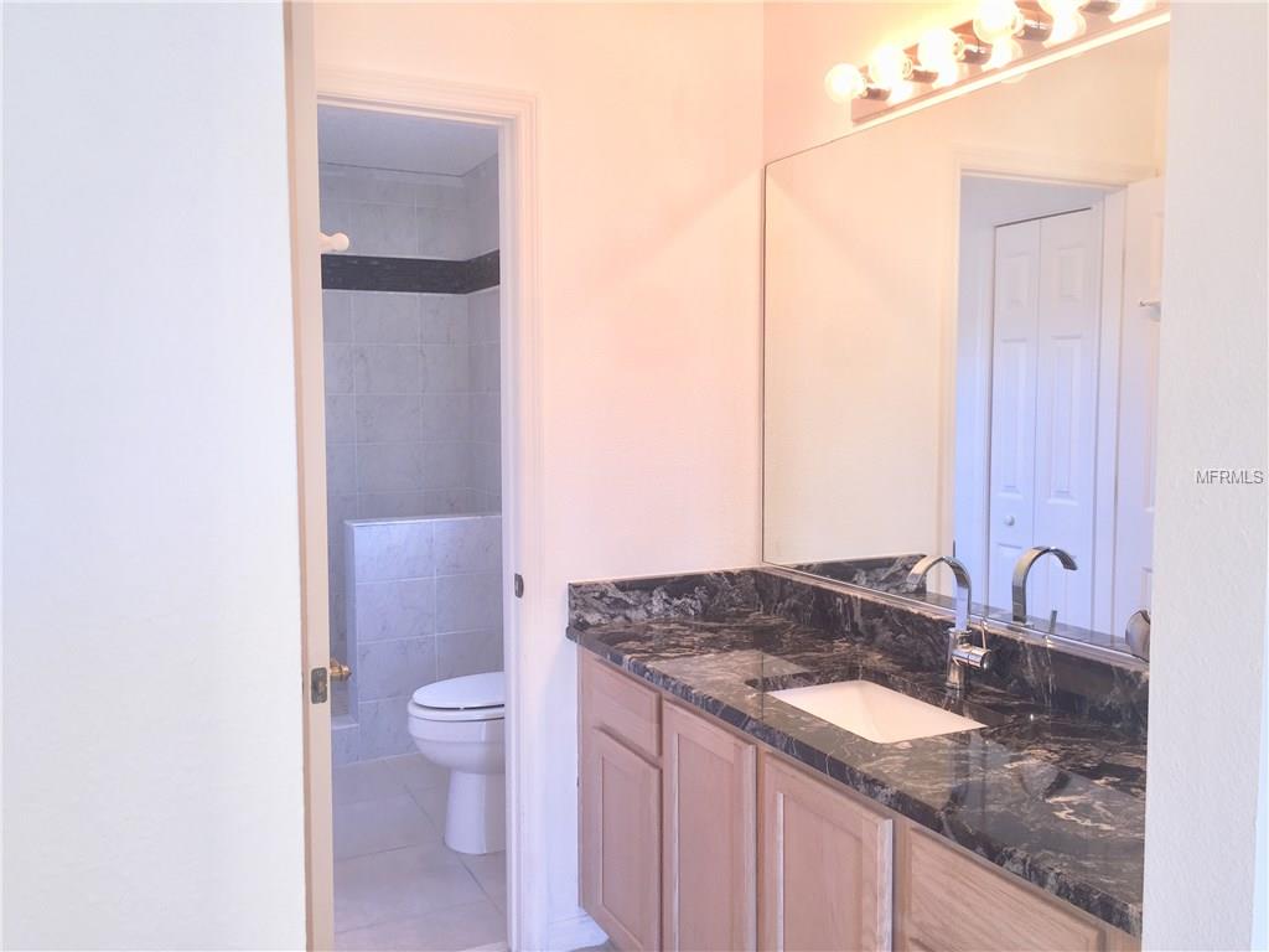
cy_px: 476
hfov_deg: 61.7
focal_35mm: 29
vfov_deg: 48.2
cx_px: 634
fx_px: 1063
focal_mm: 4.15
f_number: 2.2
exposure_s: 1/30
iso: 32
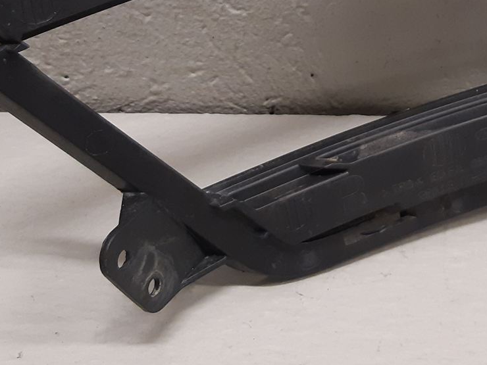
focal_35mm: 72
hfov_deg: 26.9
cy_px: -45
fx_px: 1013
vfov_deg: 19.5
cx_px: 322
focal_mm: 3.93
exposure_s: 1/50
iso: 200
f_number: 1.7
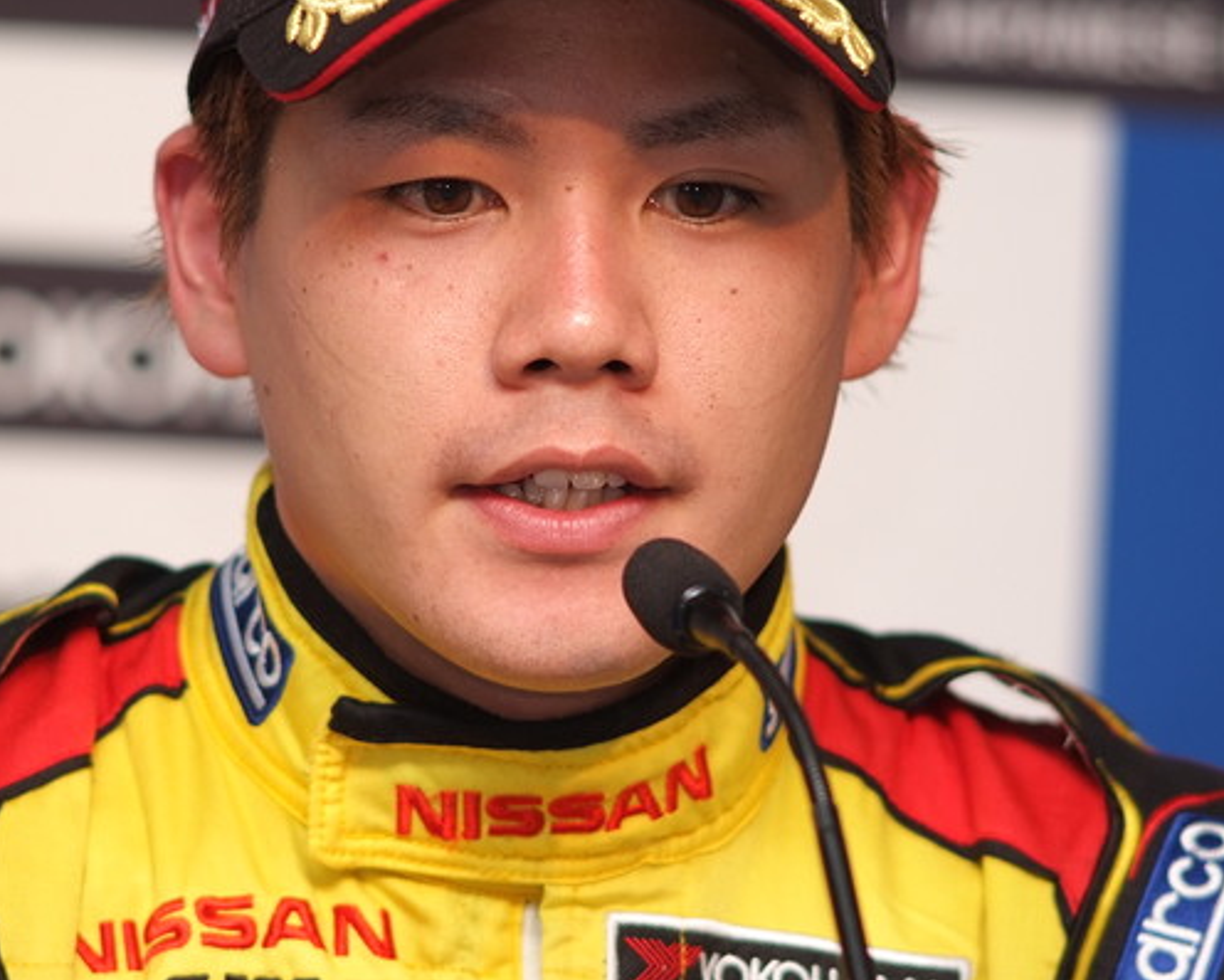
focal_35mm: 368
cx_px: 563
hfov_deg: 5.3
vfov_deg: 4.2
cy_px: 390
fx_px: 13334
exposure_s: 1/250
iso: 400
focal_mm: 180
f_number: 2.8
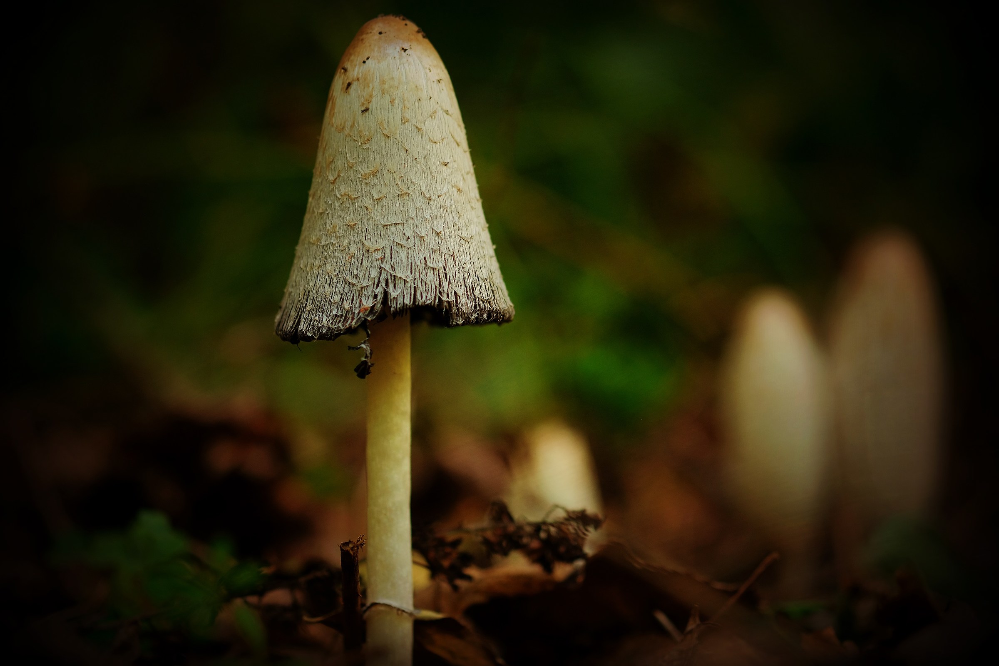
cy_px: 333
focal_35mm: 90
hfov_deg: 22.6
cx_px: 500
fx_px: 2497
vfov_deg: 15.2
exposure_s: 1/125
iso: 400
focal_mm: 60
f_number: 2.4
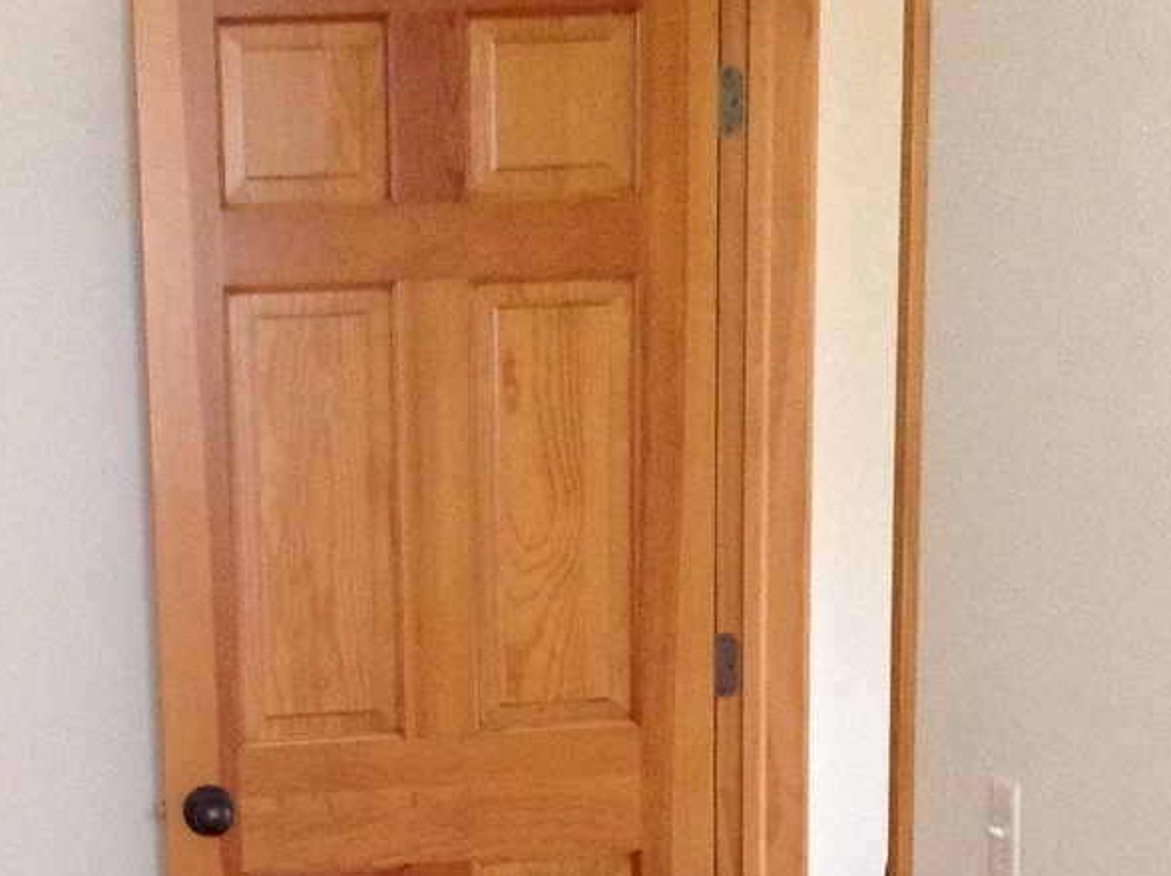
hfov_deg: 22.4
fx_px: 2907
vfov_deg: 16.8
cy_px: 864
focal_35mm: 86
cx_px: 219
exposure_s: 1/15
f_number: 2.4
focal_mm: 4.28
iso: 320
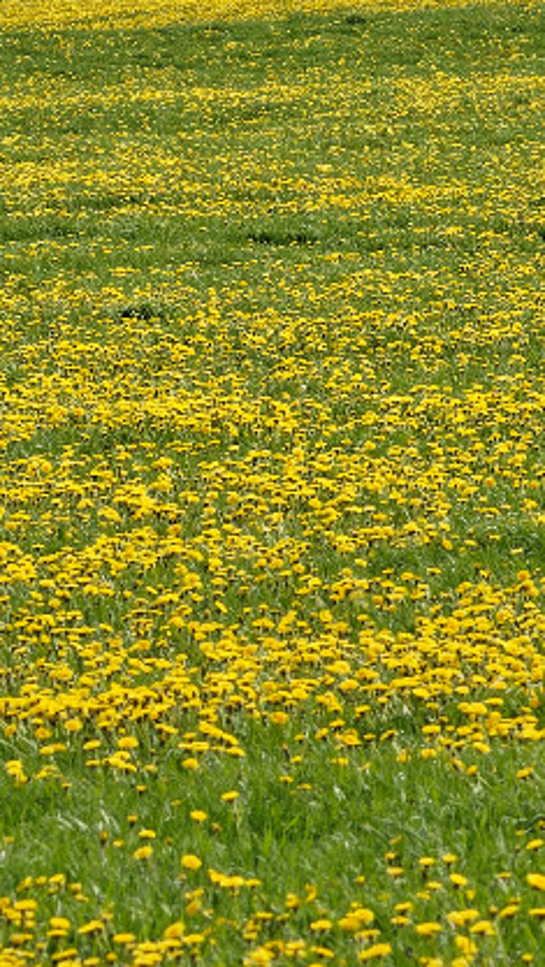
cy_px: -479
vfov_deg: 4.2
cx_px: 1160
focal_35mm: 514
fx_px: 13187
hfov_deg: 2.4
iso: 200
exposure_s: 1/250
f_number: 8
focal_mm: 100
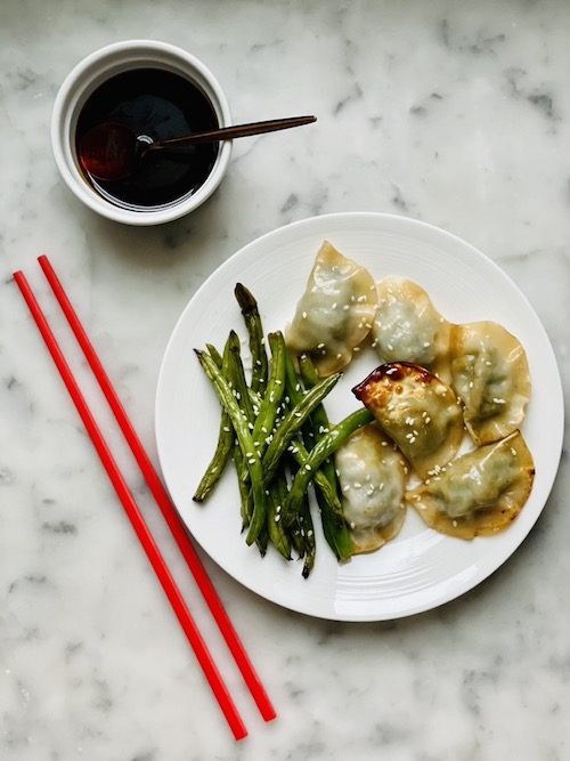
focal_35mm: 52
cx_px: 285
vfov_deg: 36.8
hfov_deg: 28.0
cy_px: 380
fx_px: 1142
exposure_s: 1/122
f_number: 2
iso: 250
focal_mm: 6
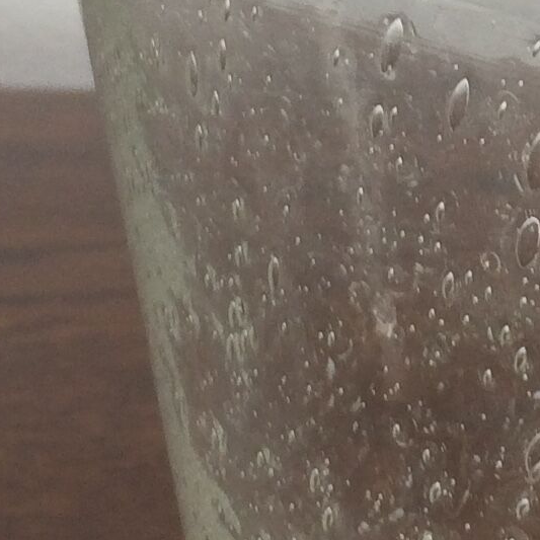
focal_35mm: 157
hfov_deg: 10.7
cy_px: -91
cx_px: 842
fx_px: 2771
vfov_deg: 10.9
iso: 40
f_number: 2.2
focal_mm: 4.15
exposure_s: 1/33
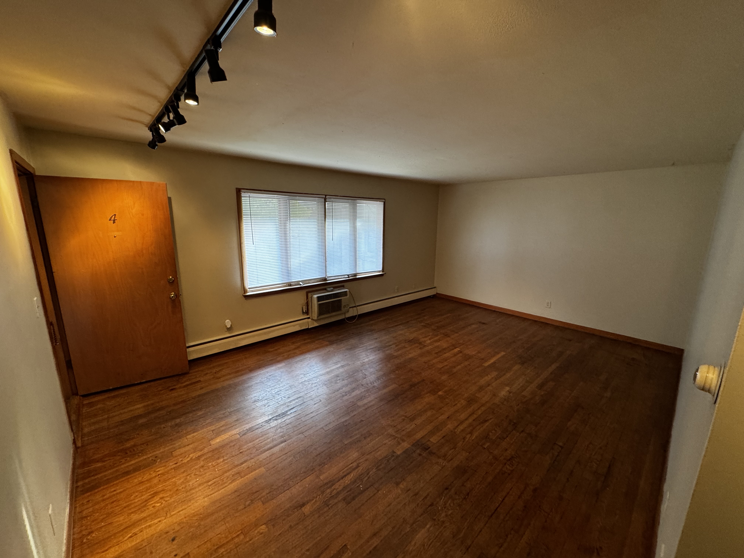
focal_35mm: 14
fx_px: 301
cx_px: 372
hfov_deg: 102.1
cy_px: 279
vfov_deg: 85.7
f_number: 2.2
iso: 250
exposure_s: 1/60
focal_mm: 2.22
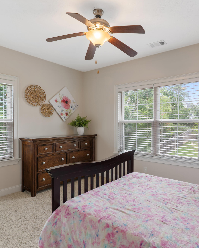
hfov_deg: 58.2
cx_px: 121
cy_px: 124
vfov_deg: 70.3
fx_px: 177
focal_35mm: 24
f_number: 8
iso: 400
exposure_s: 1/2.5
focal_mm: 17
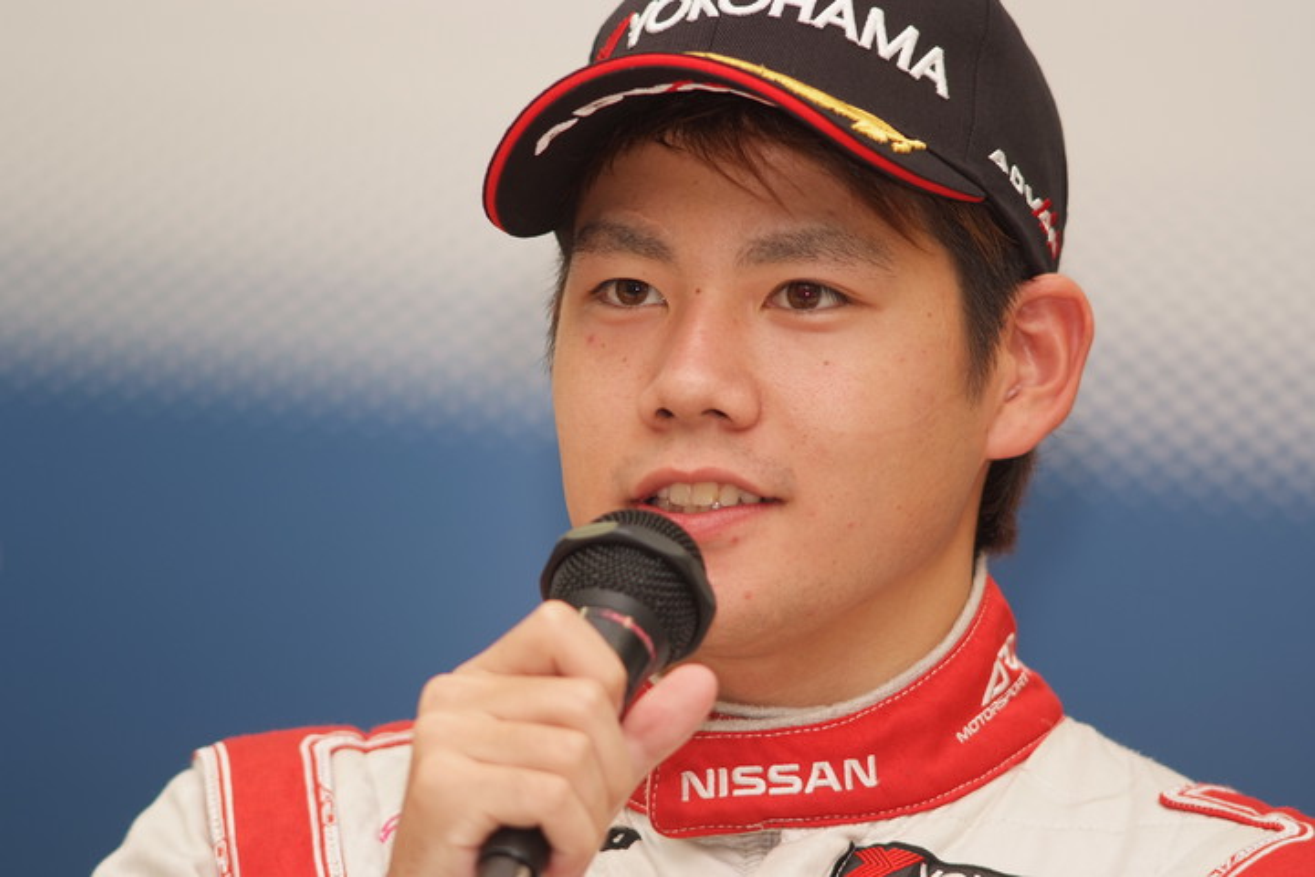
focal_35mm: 270
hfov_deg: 7.6
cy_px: 438
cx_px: 658
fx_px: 9862
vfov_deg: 5.1
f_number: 2.8
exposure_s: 1/125
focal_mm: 180
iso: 200
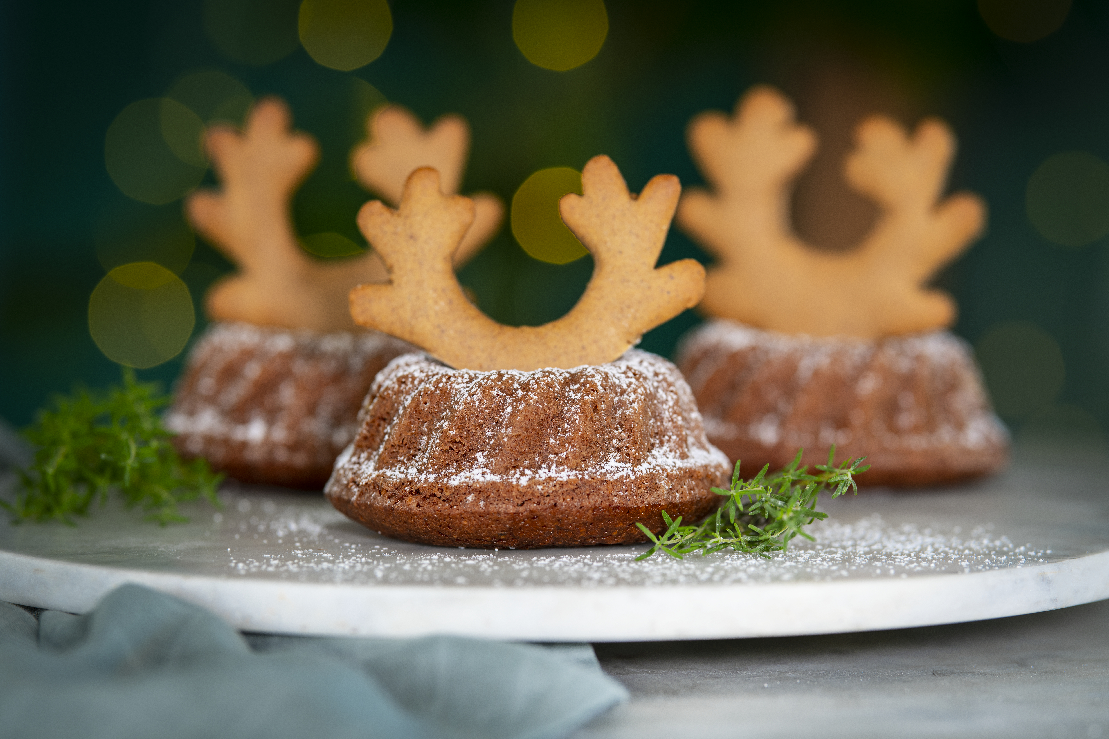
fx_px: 4158
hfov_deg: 15.2
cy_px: 370
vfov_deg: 10.2
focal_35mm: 135
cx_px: 554
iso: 125
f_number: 3.5
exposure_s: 1/40
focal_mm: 135
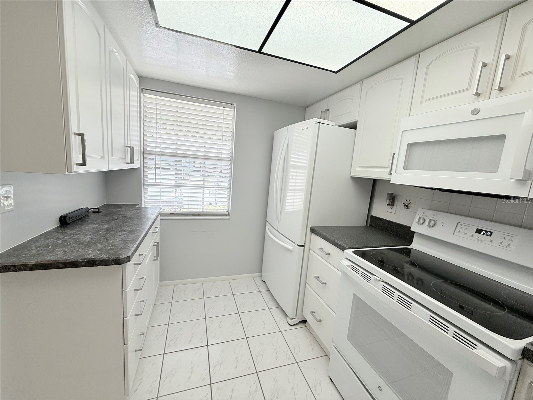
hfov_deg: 102.1
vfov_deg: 85.7
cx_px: 266
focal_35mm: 14
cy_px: 200
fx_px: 216
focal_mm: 2.22
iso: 64
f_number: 2.2
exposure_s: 1/120
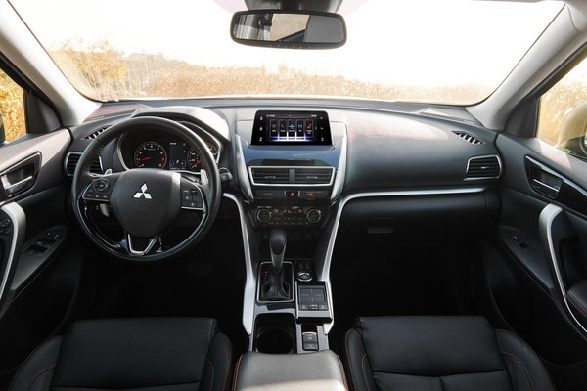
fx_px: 391
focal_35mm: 24
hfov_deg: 73.7
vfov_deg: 53.1
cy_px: 196
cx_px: 294
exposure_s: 1/200
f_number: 8
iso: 800
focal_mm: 24
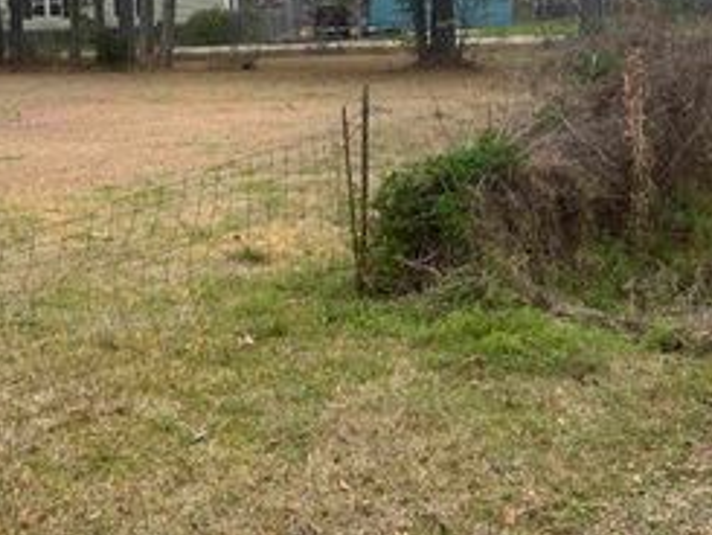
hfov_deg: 35.4
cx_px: 189
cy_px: 153
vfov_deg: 27.3
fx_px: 1091
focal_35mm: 53
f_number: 1.5
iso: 50
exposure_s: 1/1196
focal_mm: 5.7
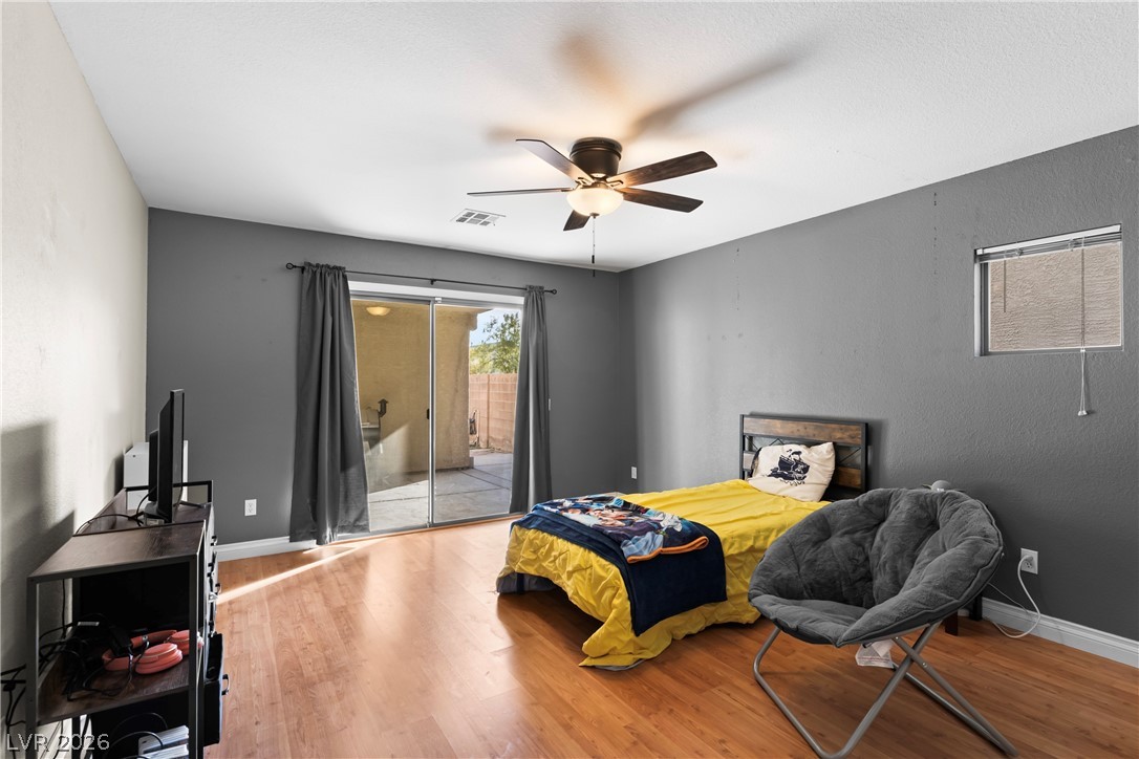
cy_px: 380
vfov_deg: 70.4
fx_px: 538
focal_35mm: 17
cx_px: 570
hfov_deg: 93.3
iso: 400
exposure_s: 1/15
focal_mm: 17
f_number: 8
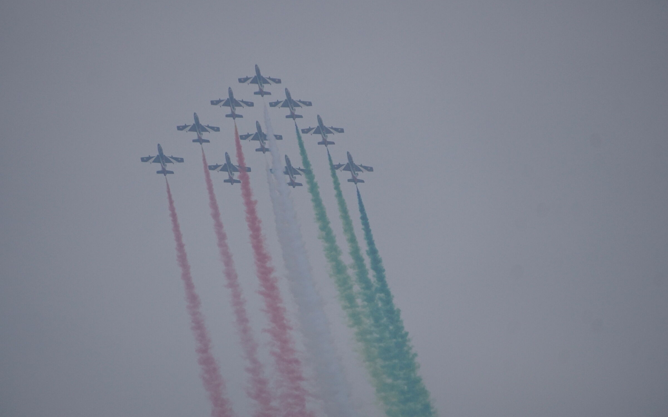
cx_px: 334
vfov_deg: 3.4
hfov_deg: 5.5
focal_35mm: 383
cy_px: 197
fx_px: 6973
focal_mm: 250
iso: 640
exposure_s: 1/2000
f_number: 6.3
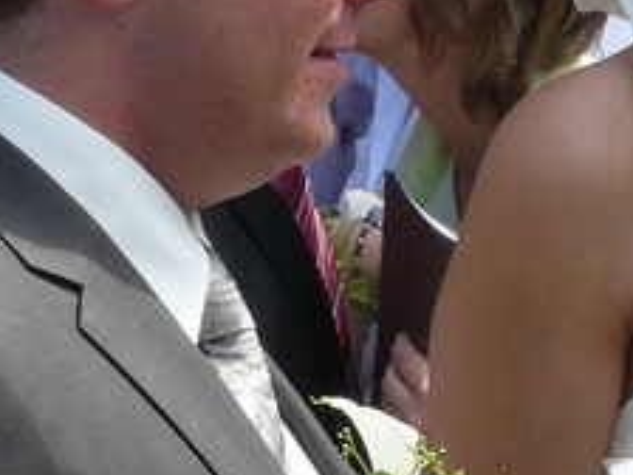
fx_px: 8137
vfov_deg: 3.3
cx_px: 506
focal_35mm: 445
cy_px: 14
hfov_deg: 4.5
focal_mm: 17
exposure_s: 1/200
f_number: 5.6
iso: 100
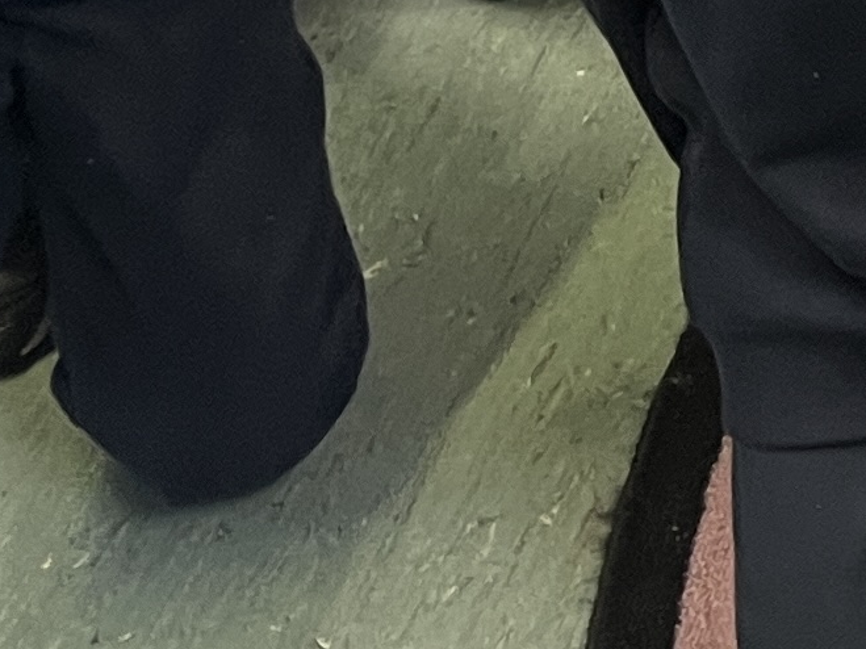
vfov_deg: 8.1
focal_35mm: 159
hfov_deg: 10.5
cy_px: -1232
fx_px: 3977
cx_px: 2126
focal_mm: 5.1
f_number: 1.6
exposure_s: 1/46
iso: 80
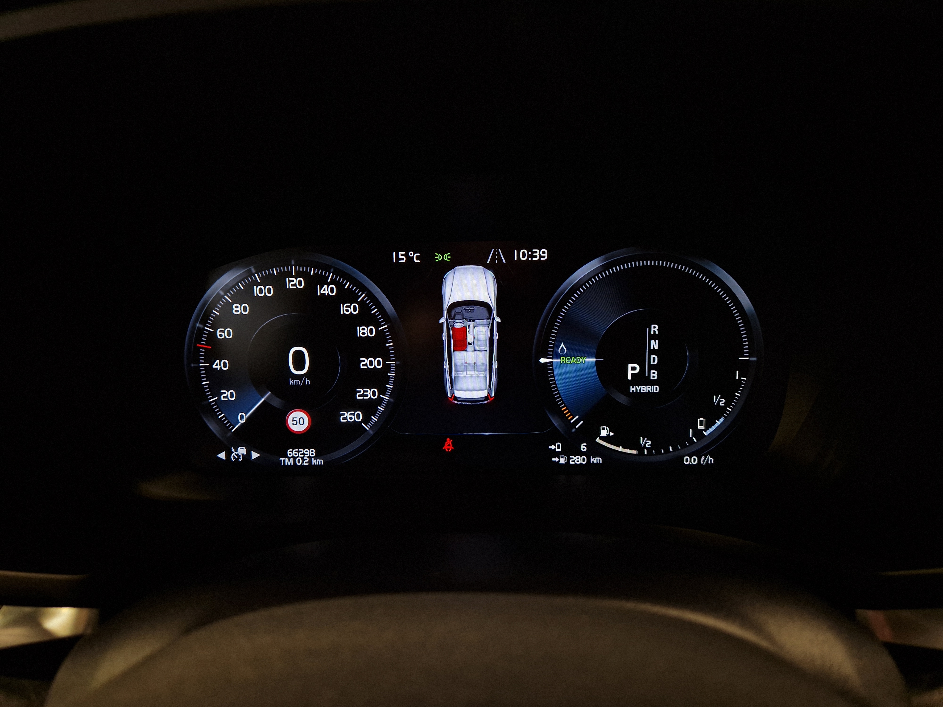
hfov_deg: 73.9
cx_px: 472
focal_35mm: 23
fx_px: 627
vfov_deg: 58.9
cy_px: 354
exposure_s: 1/27
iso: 80
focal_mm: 5.4
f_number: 1.8
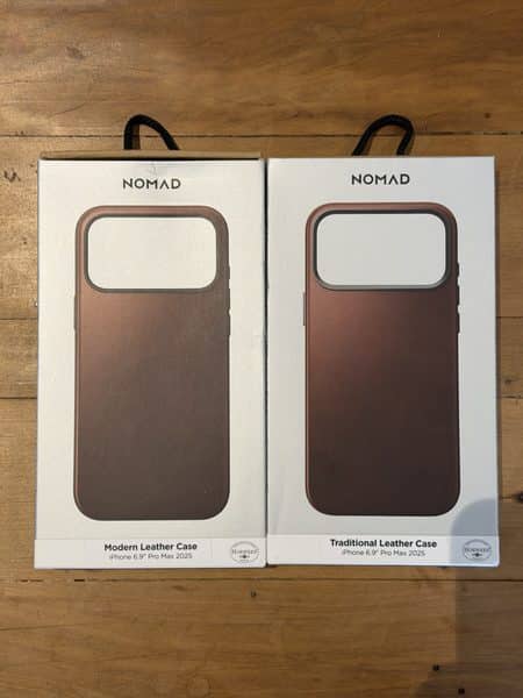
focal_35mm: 48
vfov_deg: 39.7
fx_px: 967
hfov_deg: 30.3
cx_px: 262
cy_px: 349
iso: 160
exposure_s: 1/60
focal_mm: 6.76
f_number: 1.78
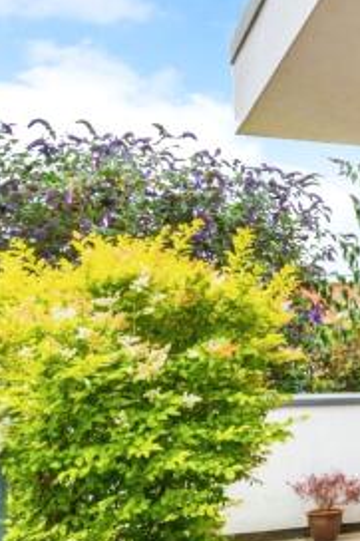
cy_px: 468
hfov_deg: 14.9
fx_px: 1186
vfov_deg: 25.0
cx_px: 664
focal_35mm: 79
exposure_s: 1/1250
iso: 400
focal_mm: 14
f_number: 7.1
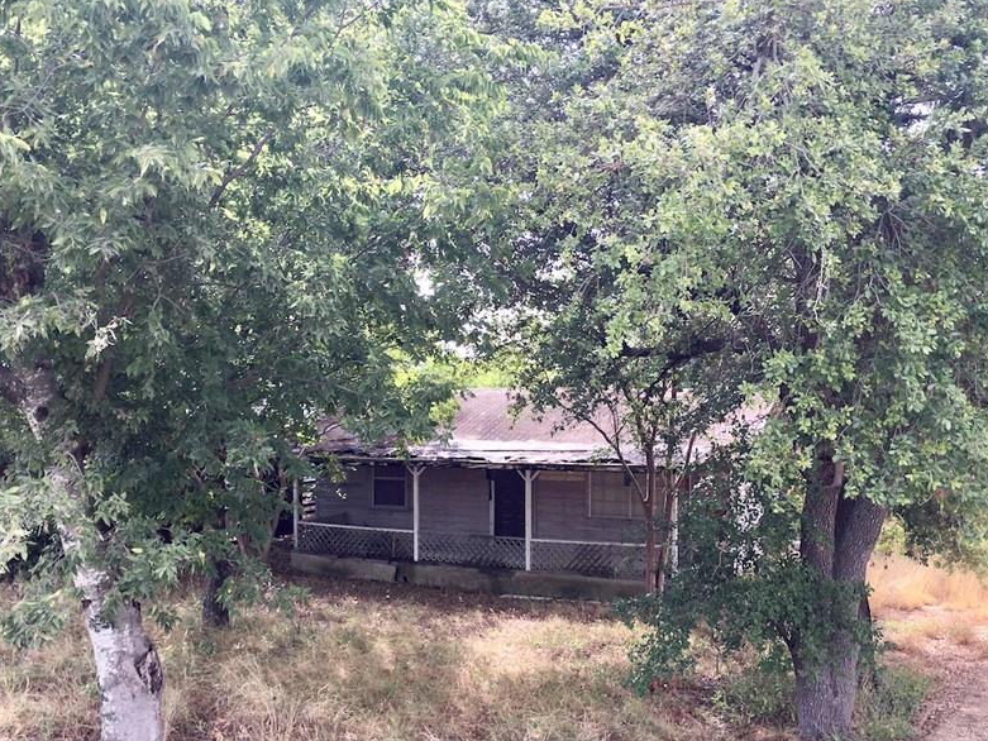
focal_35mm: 38
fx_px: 1085
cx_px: 490
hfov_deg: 49.0
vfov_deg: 37.6
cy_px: 440
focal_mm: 4.15
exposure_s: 1/273
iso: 25
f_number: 2.2
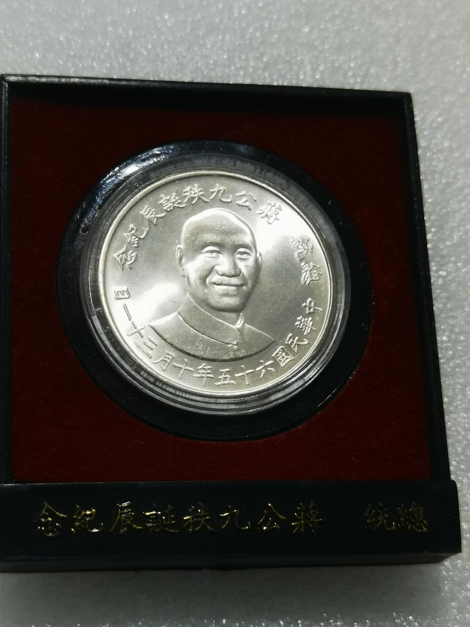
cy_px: 314
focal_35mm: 62
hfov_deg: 23.7
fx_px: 1122
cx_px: 235
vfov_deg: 31.2
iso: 64
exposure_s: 1/100
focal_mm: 6.67
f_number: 1.9
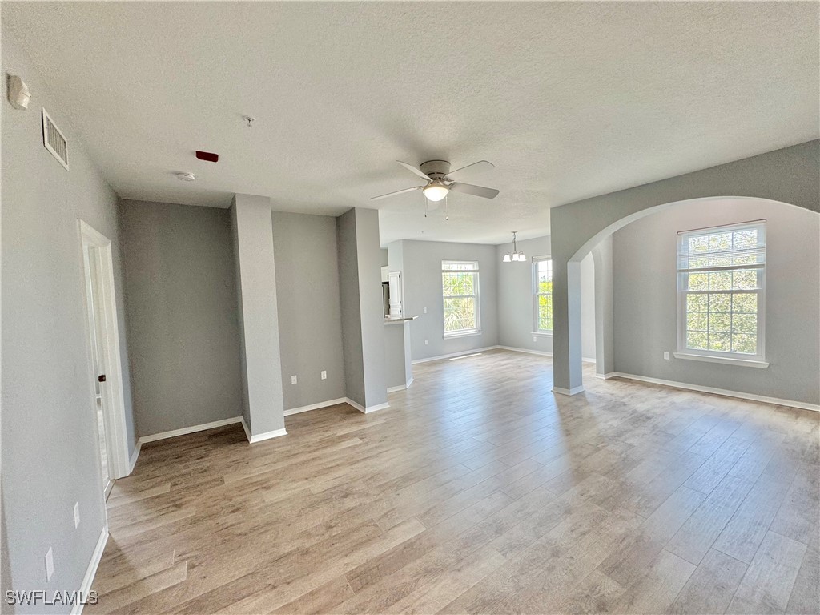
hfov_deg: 102.1
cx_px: 410
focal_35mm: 14
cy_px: 308
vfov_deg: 85.7
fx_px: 332
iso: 125
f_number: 2.2
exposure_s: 1/120
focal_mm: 2.22
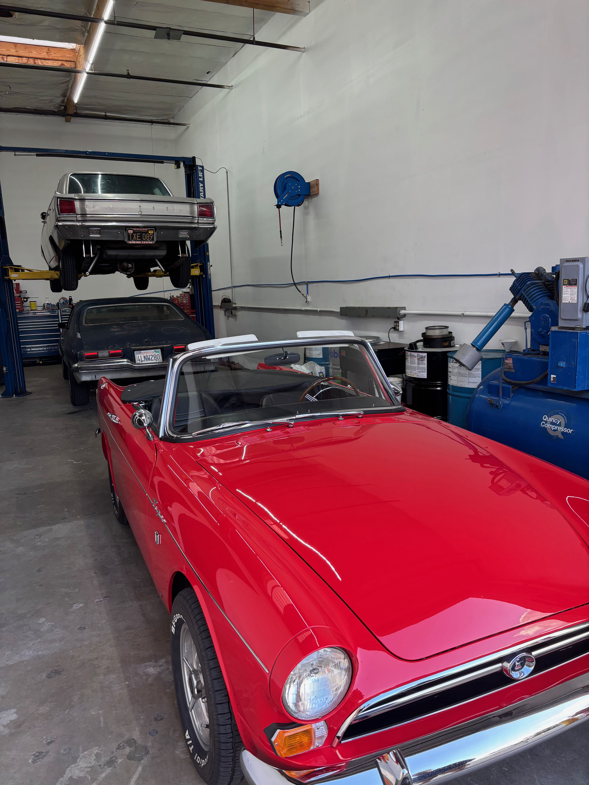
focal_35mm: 26
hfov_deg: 53.1
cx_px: 294
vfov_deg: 67.3
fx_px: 590
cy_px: 392
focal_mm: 5.96
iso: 80
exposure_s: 1/120
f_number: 1.6
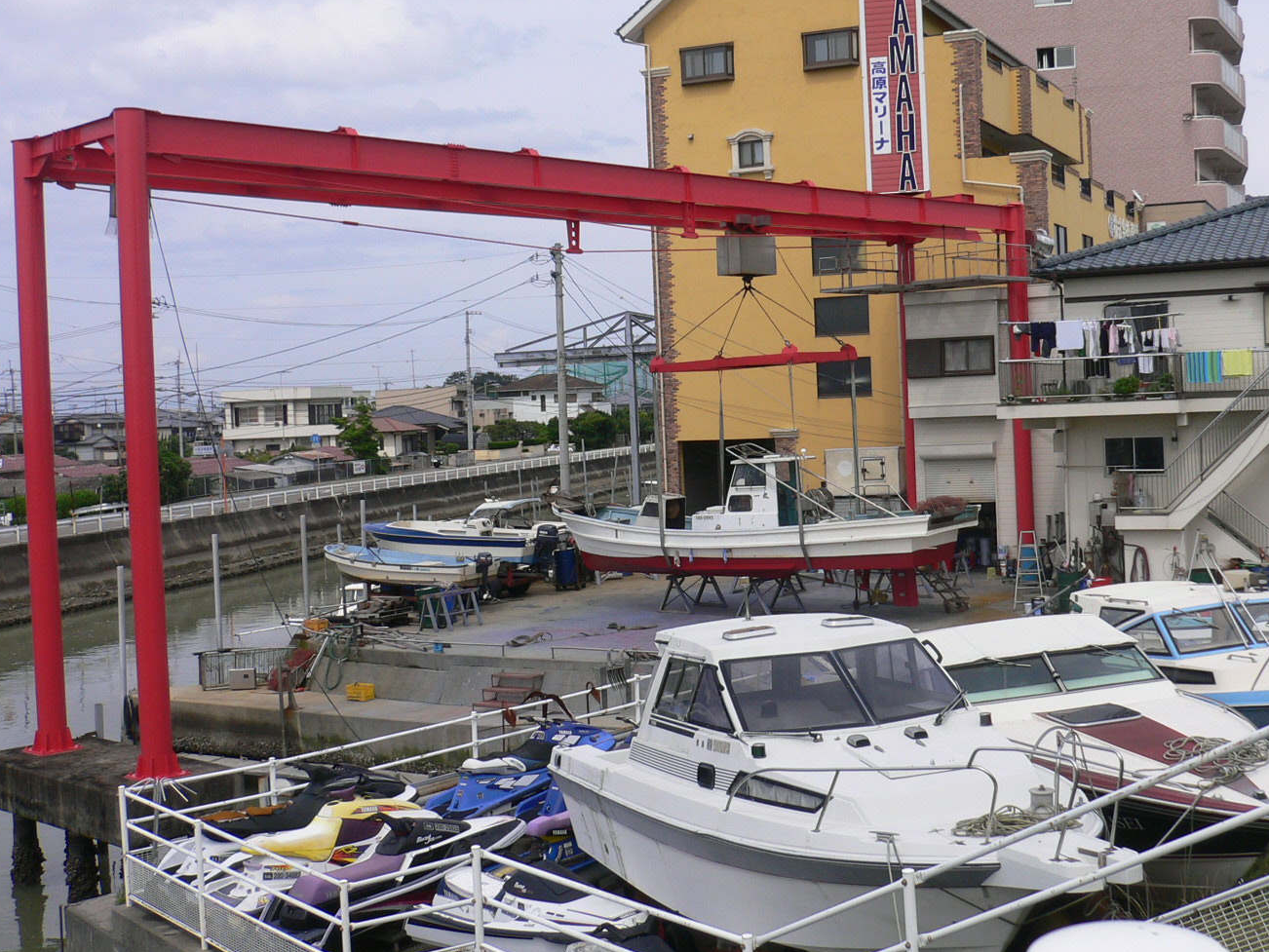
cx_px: 765
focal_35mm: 43
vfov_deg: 33.5
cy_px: 401
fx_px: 1577
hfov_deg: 43.6
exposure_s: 1/500
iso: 80
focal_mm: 5.8
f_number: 5.6
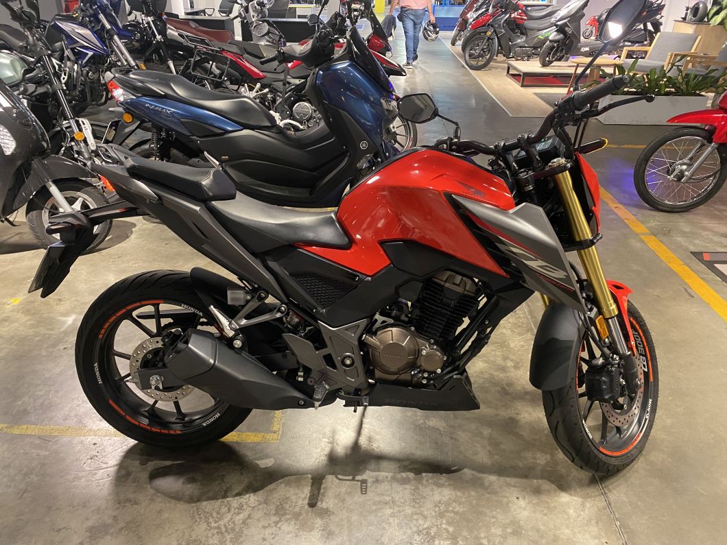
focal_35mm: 26
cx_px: 364
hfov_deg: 67.3
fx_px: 546
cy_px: 272
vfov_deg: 53.1
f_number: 1.8
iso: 400
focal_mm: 4.25
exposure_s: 1/50
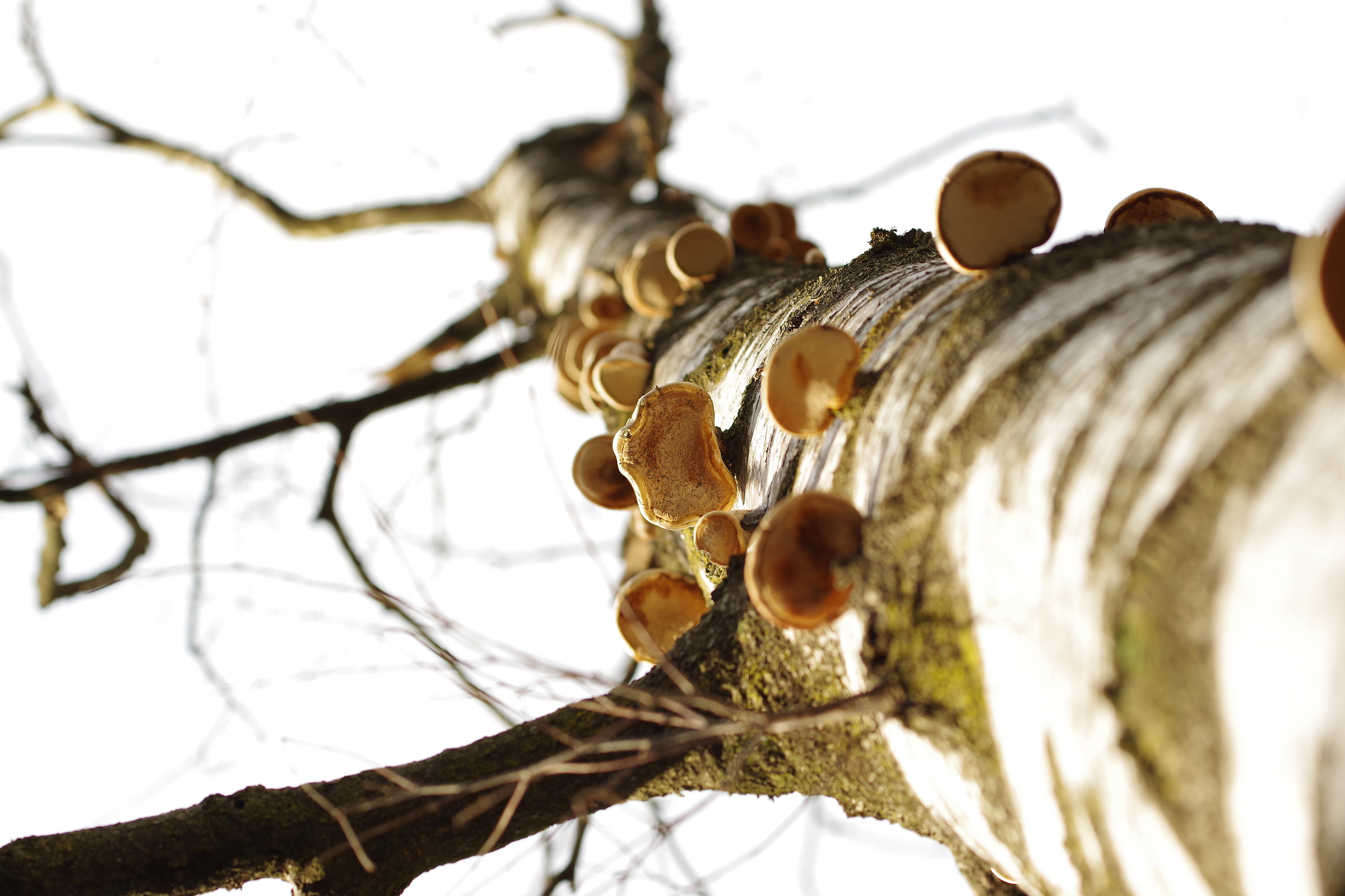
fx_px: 3923
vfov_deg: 13.0
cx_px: 672
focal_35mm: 105
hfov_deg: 19.5
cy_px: 448
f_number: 4
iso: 160
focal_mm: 70
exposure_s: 1/200
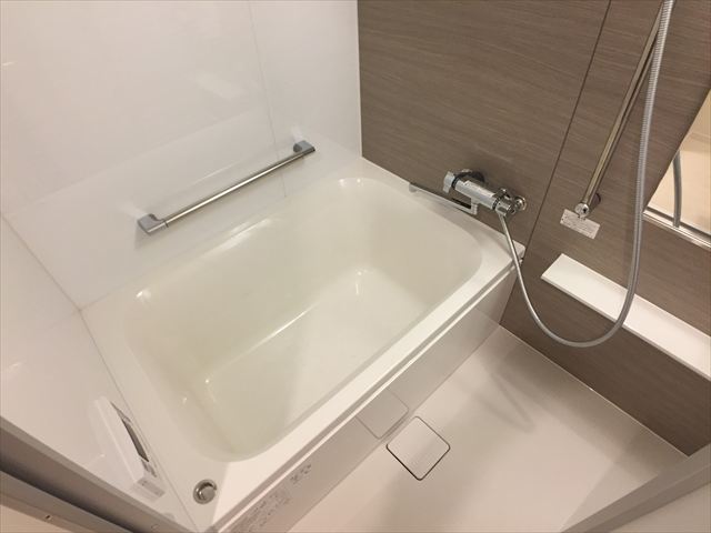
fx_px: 596
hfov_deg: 61.7
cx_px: 356
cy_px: 266
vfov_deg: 48.2
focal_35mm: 29
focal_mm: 4.15
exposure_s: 1/33
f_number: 2.2
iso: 125
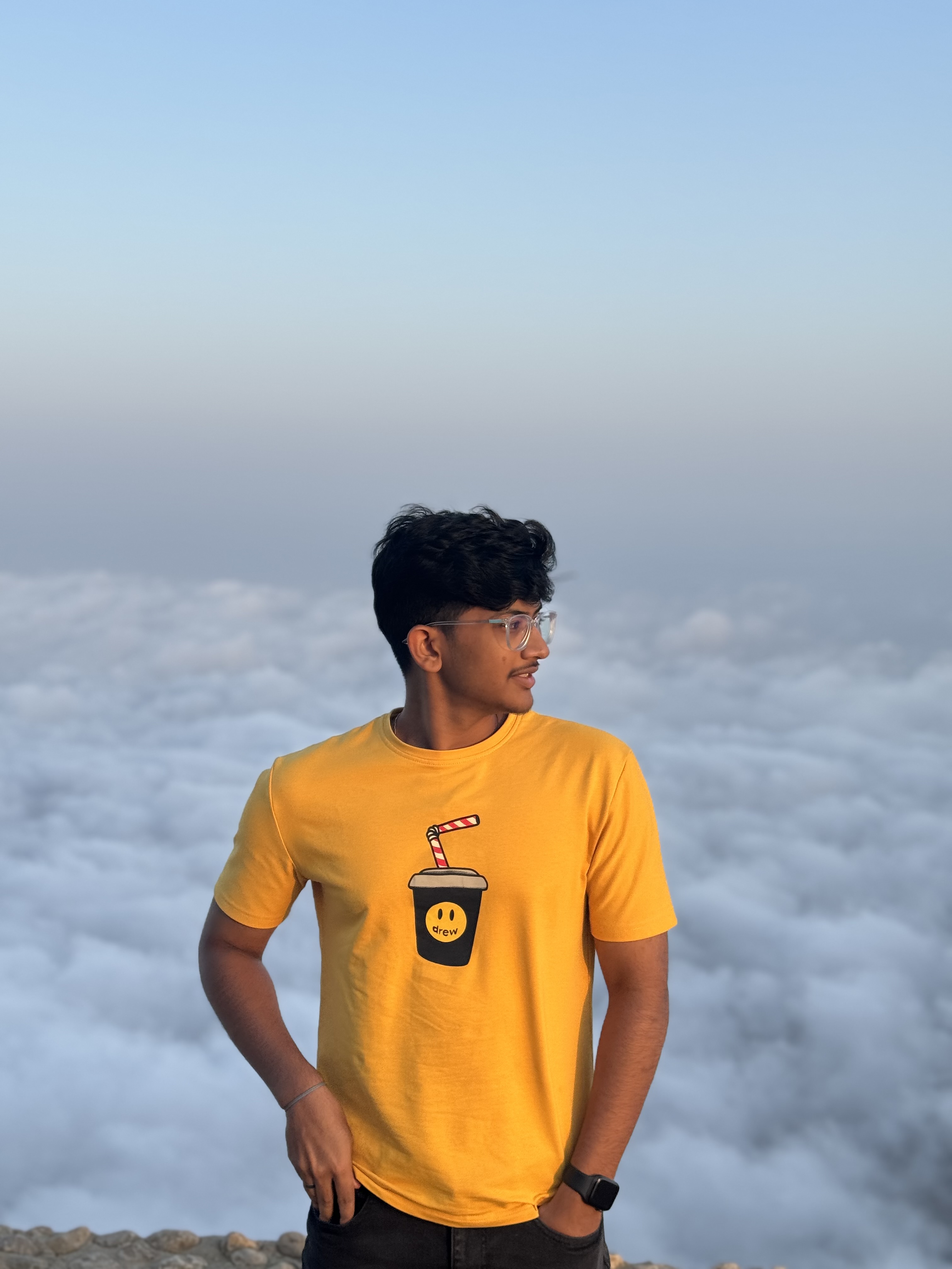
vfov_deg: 39.7
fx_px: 1760
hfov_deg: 30.3
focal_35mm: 48
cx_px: 476
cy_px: 634
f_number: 1.78
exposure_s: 1/980
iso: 64
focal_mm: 6.76
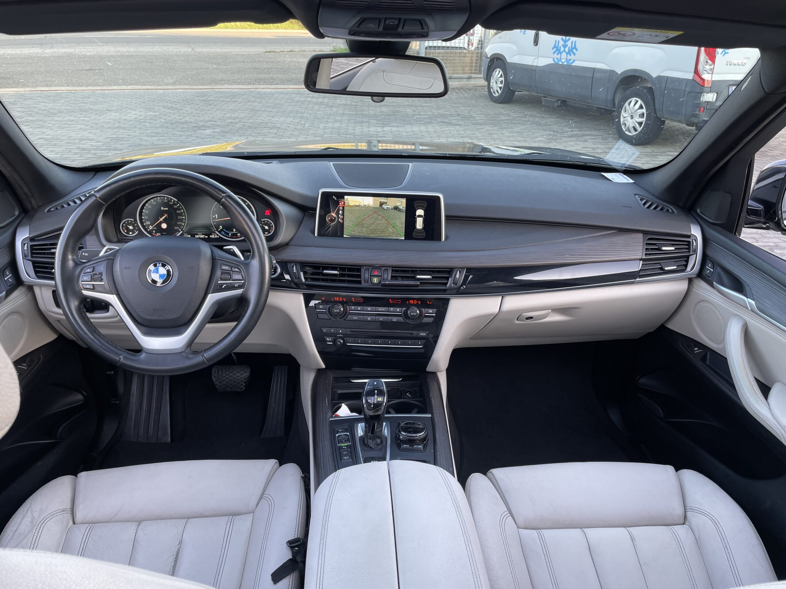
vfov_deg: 53.1
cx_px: 393
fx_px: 590
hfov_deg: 67.3
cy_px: 294
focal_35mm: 26
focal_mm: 4.2
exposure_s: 1/101
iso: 40
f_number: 1.6
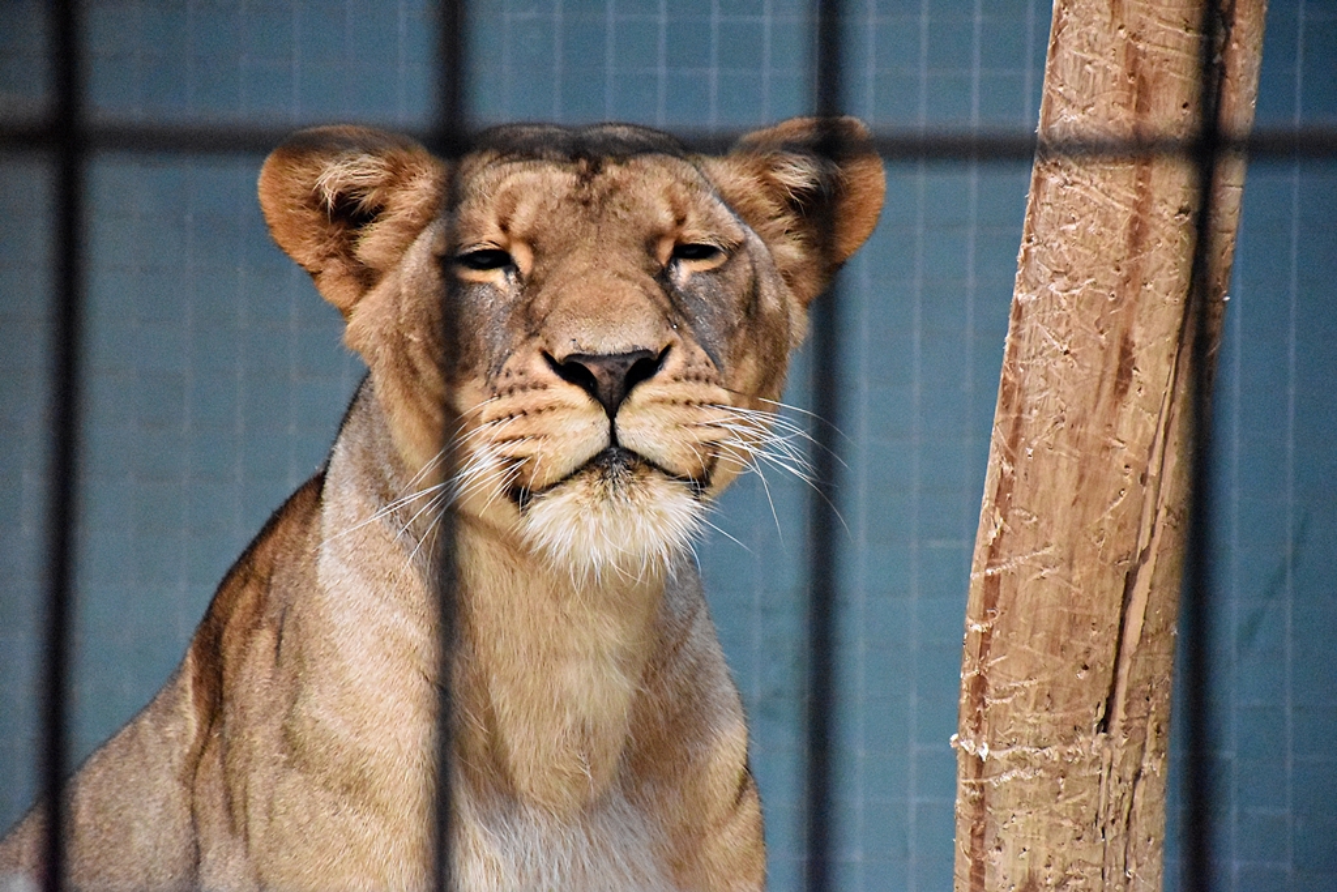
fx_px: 7800
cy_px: 446
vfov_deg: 6.5
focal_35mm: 210
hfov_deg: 9.8
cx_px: 668
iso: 12800
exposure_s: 1/320
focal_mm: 140
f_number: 5.6
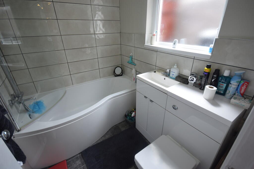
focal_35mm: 16
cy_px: 84
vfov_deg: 72.1
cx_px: 127
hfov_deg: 95.0
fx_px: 116
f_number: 5
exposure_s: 1/100
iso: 400
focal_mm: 11
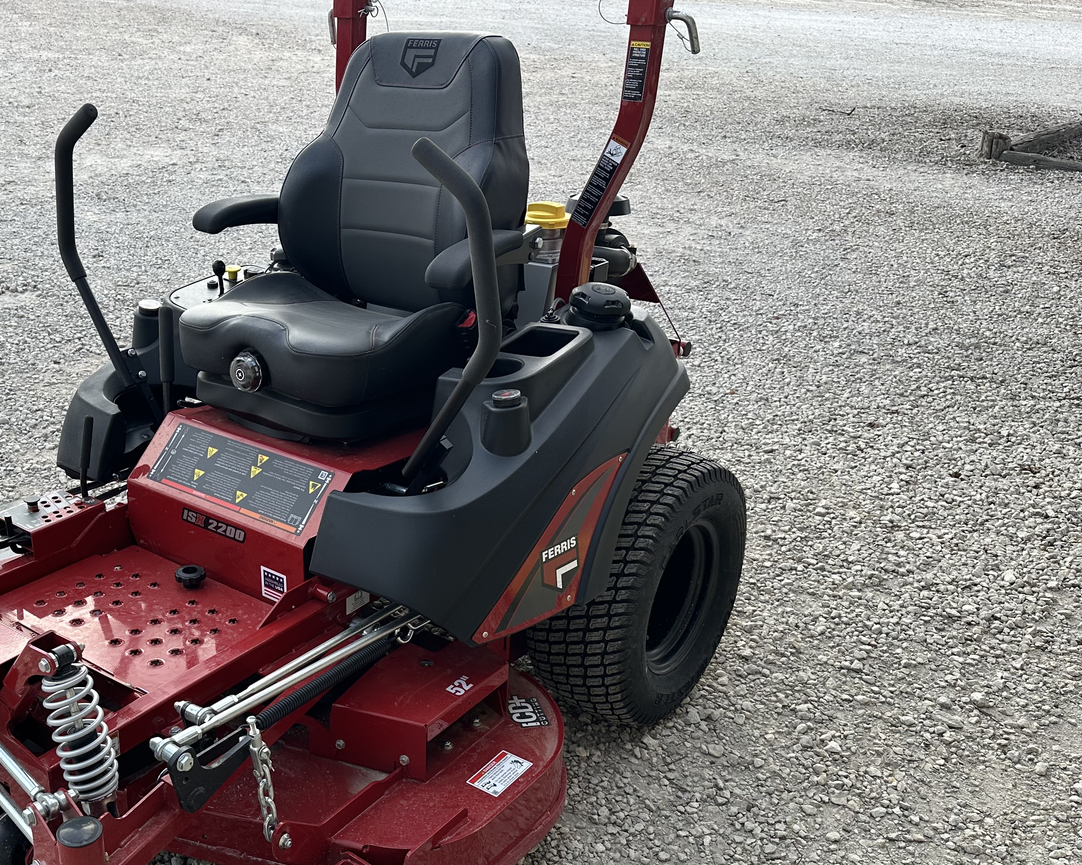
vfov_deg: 40.0
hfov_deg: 47.5
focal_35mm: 37
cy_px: 503
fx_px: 1185
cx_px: 289
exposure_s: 1/1495
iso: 80
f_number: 1.78
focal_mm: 6.86
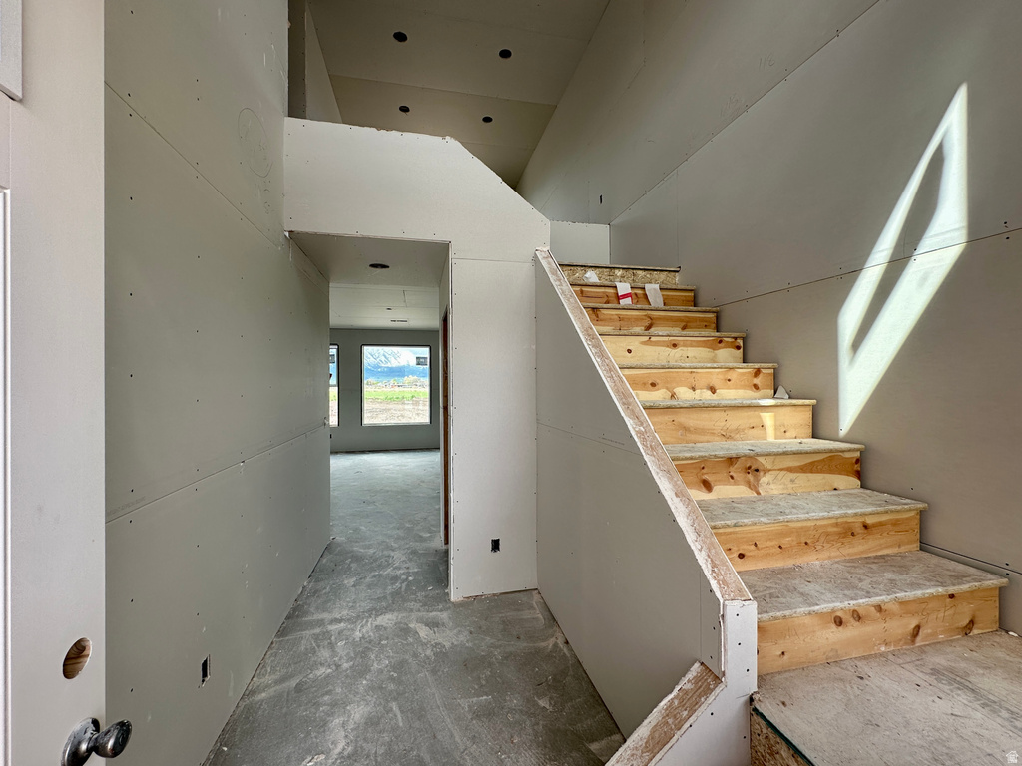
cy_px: 383
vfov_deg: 85.7
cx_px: 511
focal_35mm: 14
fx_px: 413
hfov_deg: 102.1
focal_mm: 2.22
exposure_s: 1/203
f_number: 2.2
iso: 40
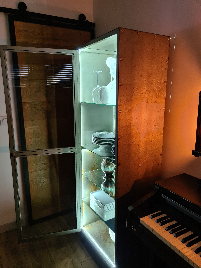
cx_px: 100
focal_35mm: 26
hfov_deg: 53.1
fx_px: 201
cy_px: 134
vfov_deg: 67.3
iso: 400
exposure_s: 1/50
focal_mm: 5.4
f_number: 1.8
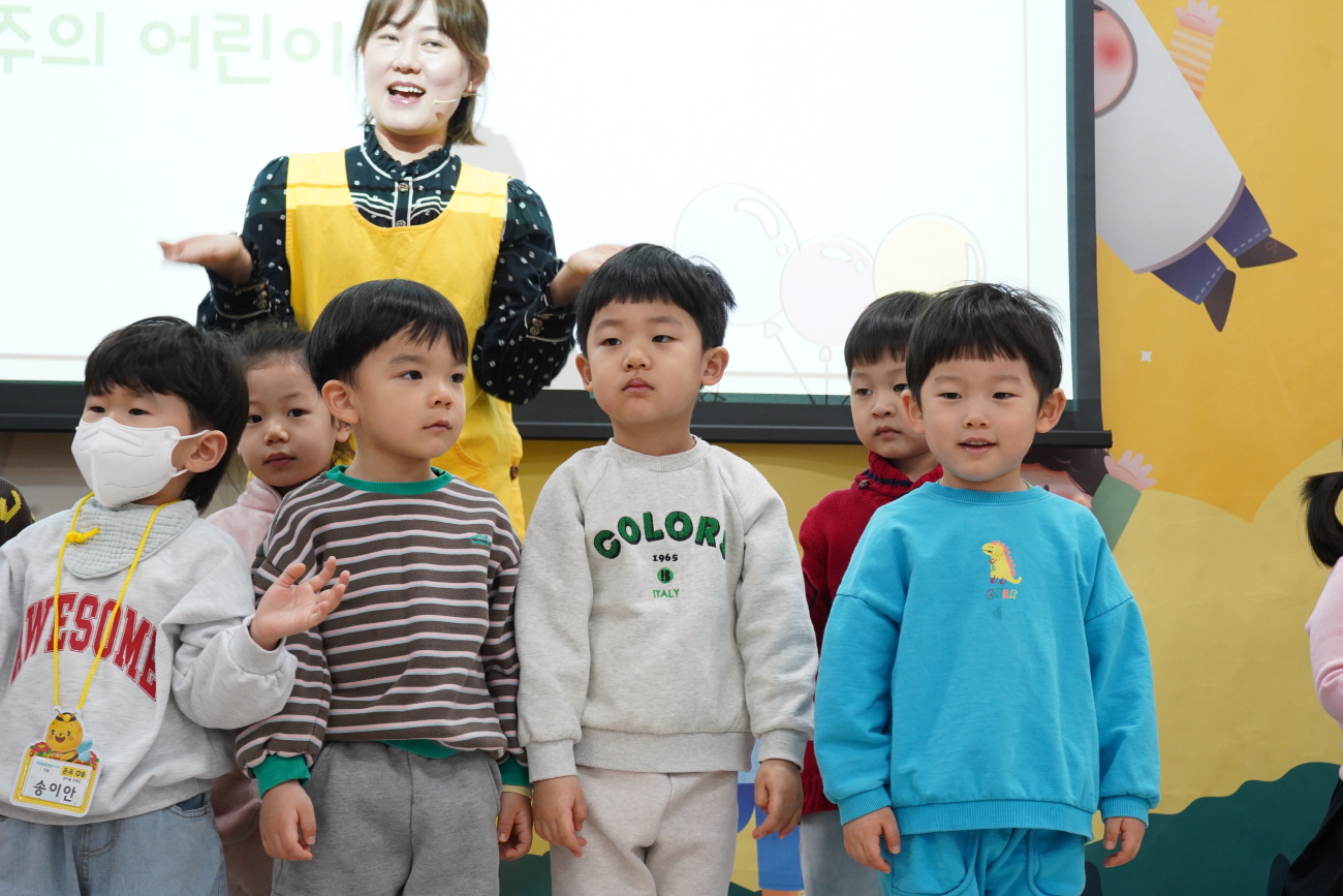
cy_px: 448
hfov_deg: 33.4
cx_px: 672
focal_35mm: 60
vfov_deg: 22.6
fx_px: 2238
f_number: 10
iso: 2500
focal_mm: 60
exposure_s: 1/40
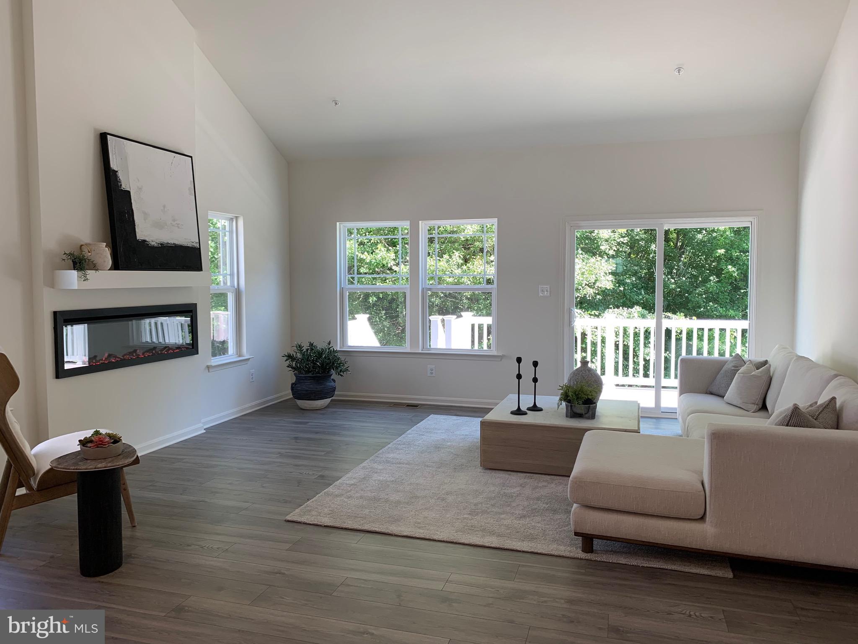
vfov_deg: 53.1
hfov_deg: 67.3
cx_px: 429
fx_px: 644
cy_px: 322
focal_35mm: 26
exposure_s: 1/120
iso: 50
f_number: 1.8
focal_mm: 4.25
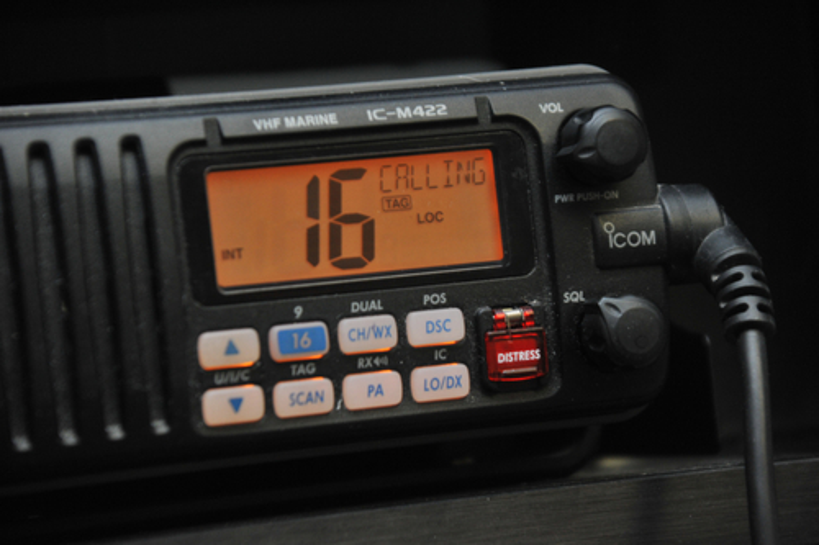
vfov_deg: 4.6
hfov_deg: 6.9
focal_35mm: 300
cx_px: 410
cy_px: 272
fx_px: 6822
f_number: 6.3
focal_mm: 300
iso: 1600
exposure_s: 1/60
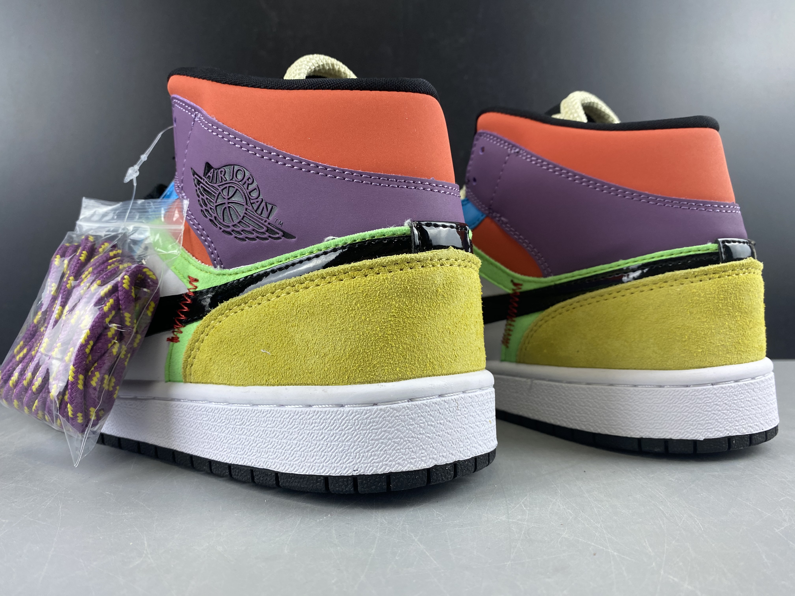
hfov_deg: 67.3
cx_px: 398
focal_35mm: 26
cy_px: 298
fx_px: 597
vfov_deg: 53.1
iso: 80
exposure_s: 1/100
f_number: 1.8
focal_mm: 4.25
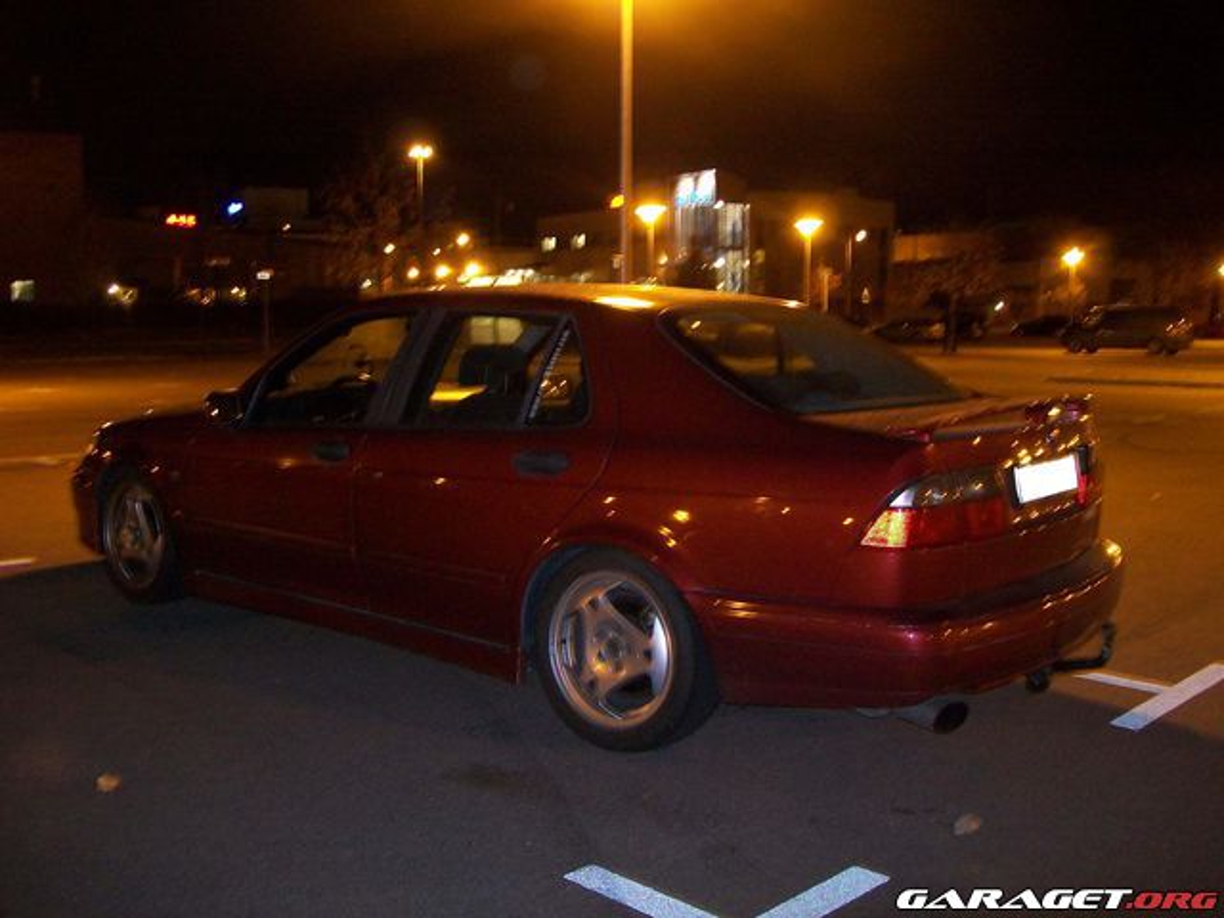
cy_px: 459
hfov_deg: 51.4
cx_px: 612
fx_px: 1273
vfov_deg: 39.7
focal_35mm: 36
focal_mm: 6
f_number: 2.7
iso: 160
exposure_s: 1/2
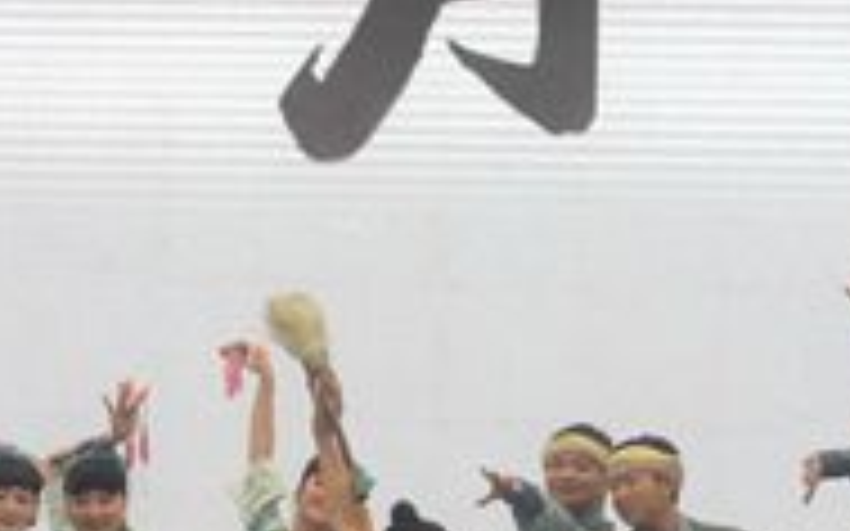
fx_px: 5149
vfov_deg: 5.9
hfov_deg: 9.4
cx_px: 459
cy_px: 380
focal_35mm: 222
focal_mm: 55
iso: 800
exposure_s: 1/320
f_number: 9
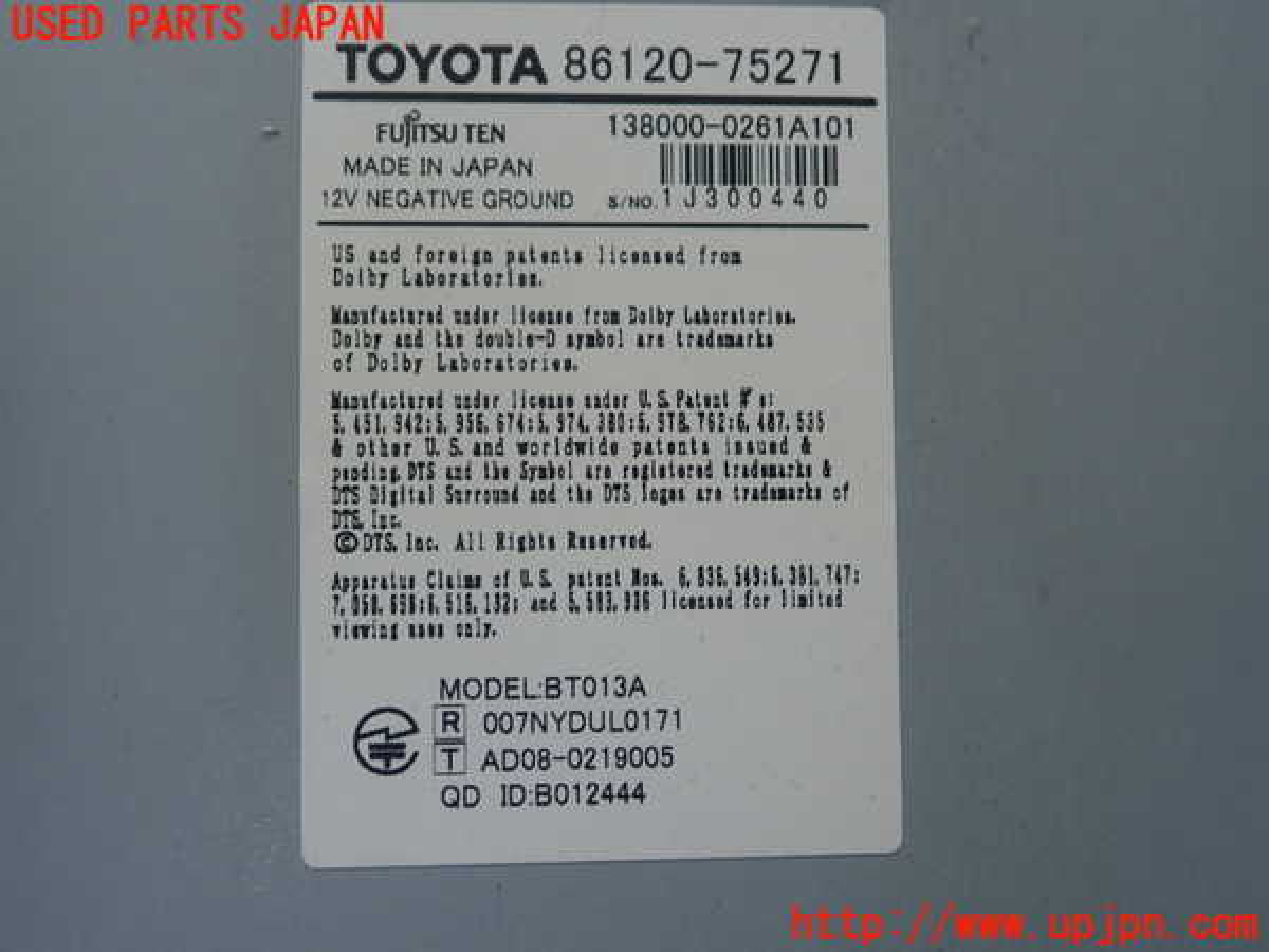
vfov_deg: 46.8
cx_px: 634
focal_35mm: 30
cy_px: 476
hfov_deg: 60.0
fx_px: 1100
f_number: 2.3
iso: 100
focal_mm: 5.5
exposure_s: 1/125
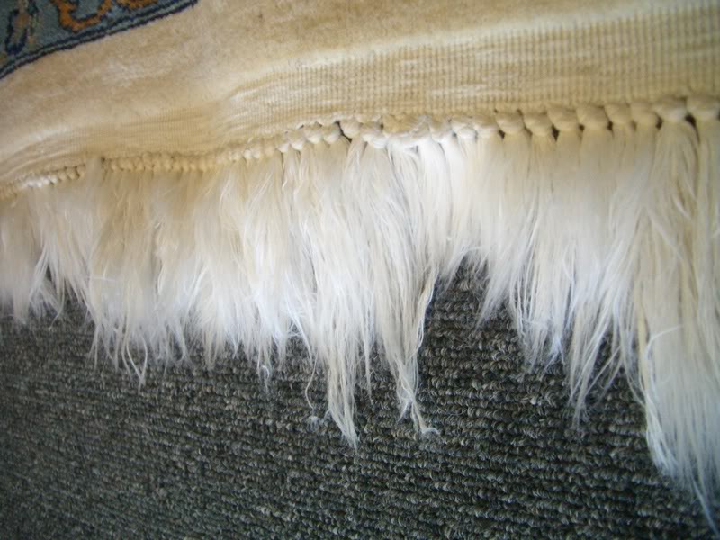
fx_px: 728
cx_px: 360
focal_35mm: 35
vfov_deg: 40.7
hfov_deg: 52.6
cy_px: 270
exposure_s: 1/60
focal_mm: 5.8
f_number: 2.6
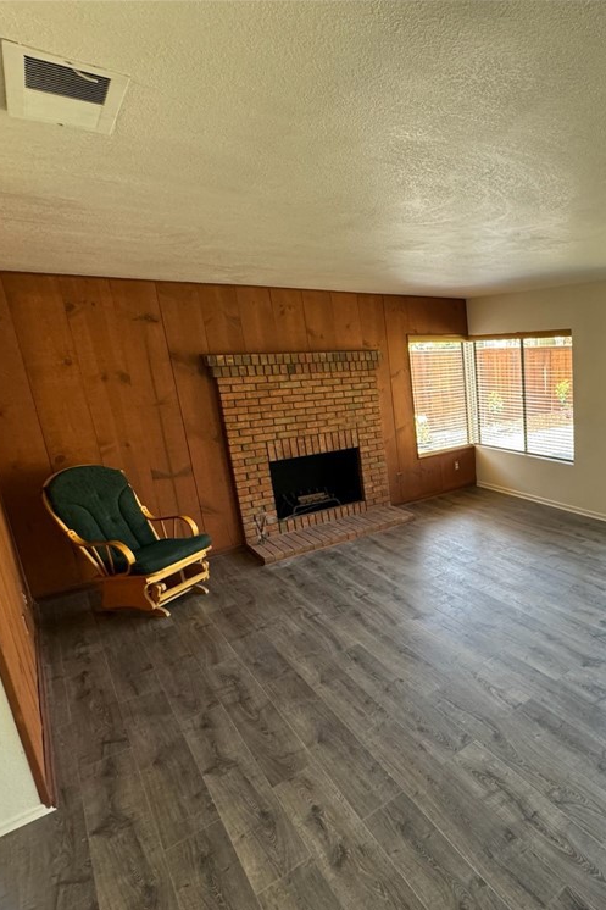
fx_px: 505
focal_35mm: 20
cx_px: 550
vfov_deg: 84.0
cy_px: 467
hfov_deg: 53.8
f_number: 2.2
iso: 320
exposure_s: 1/94
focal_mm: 2.22
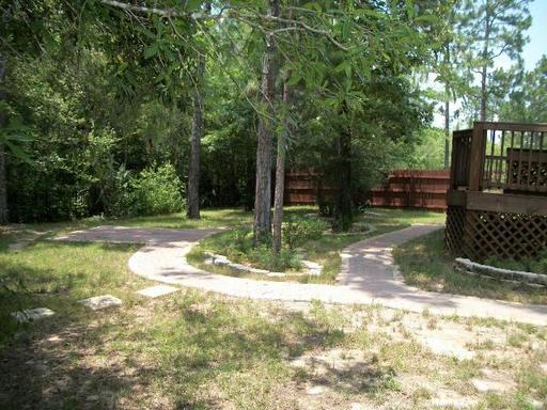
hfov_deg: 56.8
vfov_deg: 44.2
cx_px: 274
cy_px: 205
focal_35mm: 32
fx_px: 506
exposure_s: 1/640
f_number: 2.9
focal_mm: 5.7
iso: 80
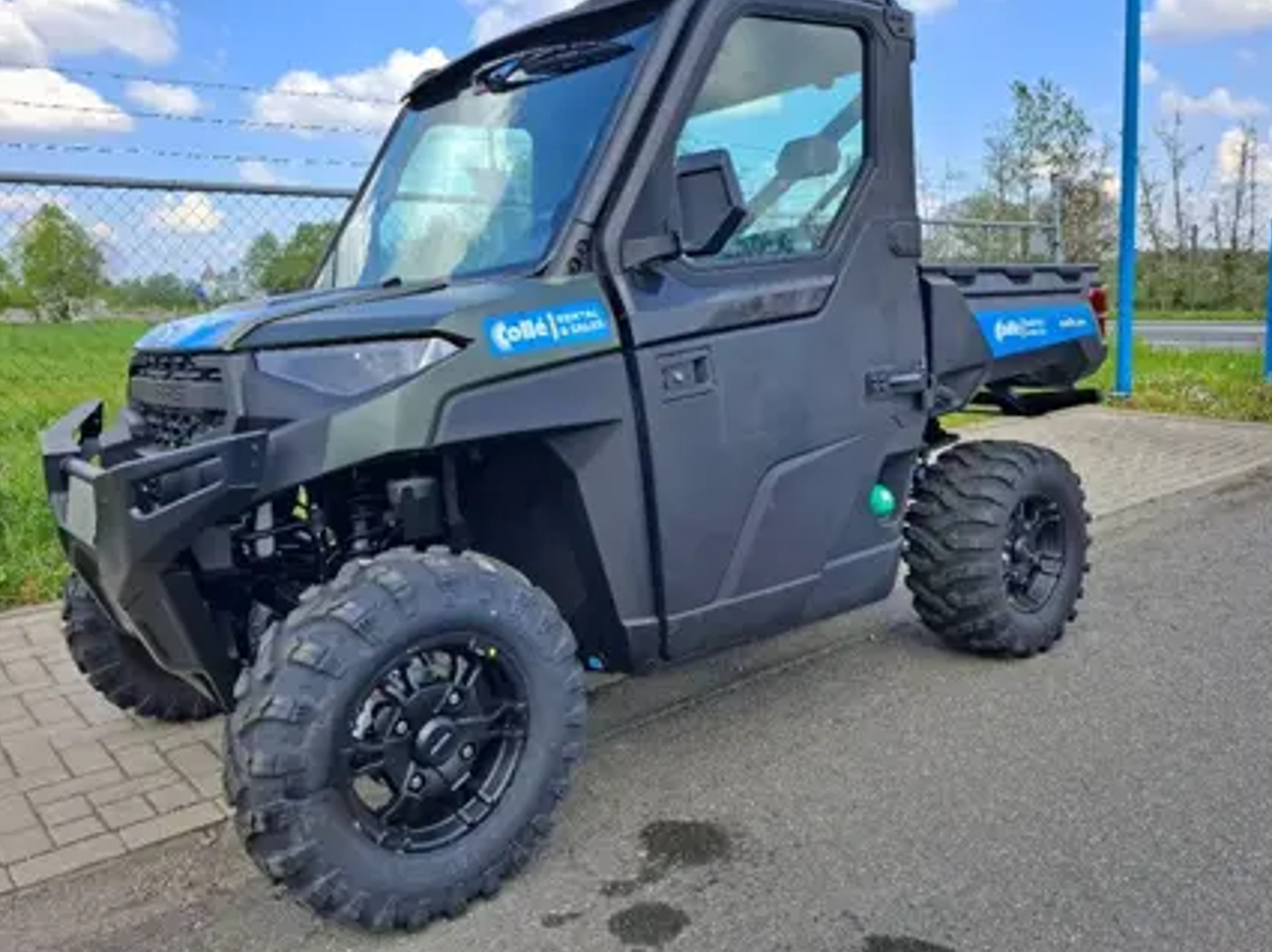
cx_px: 623
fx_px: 955
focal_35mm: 26
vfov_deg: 52.9
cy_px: 419
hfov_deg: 67.3
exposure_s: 1/1242
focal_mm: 5.54
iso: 50
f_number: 1.8
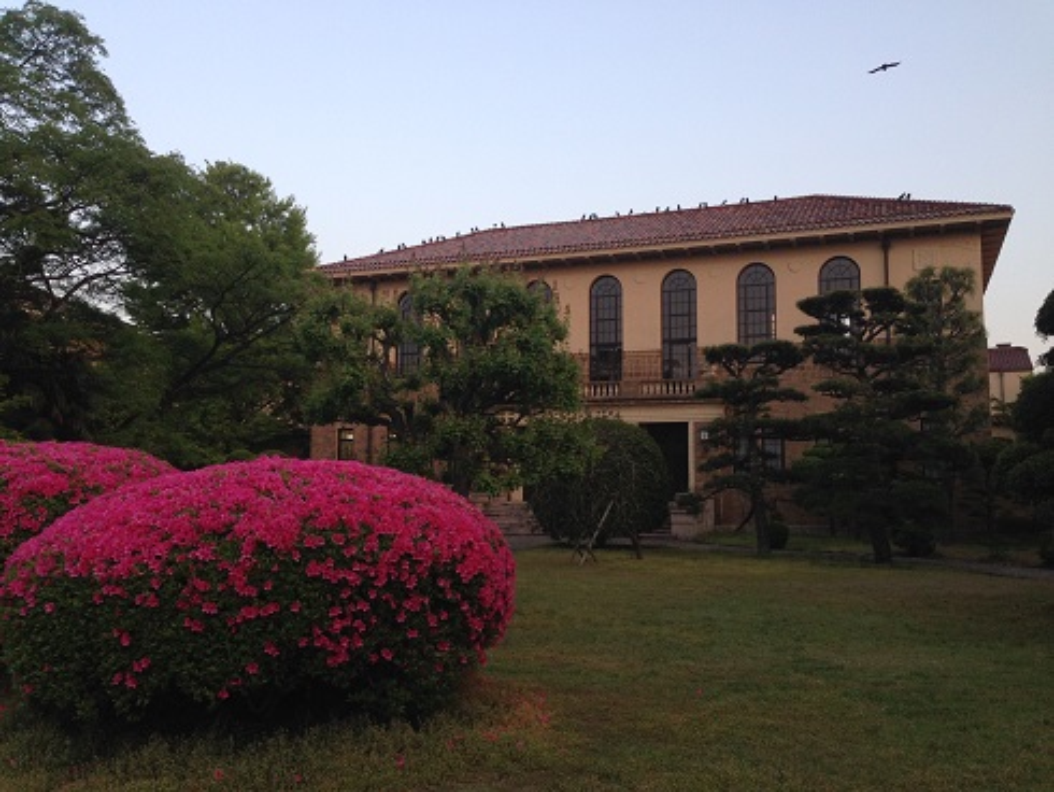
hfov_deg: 55.3
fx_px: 1005
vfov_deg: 43.0
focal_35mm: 33
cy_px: 396
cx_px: 527
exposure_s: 1/120
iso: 64
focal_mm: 4.12
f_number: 2.4
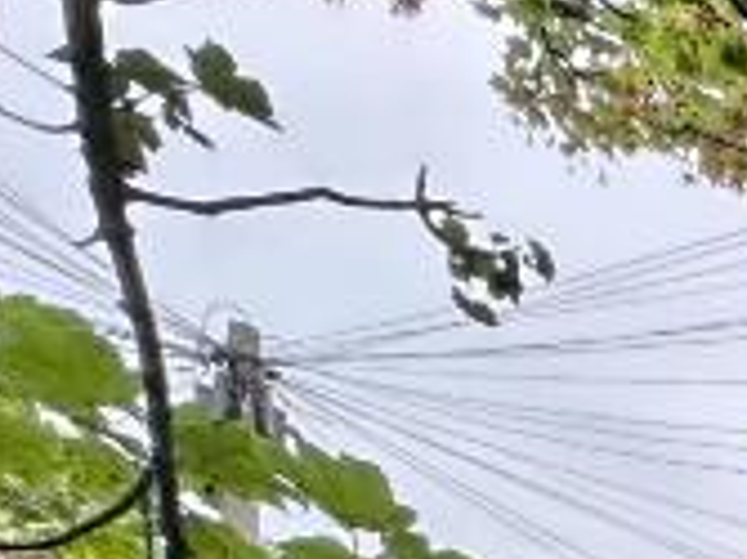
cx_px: 1883
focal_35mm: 86
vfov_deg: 12.6
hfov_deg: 13.9
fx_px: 1855
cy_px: 1404
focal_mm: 2.22
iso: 40
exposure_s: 1/332
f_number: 2.2
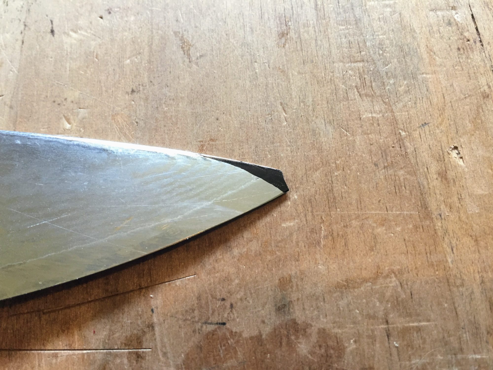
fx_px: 413
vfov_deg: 48.2
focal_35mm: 29
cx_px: 246
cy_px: 185
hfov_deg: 61.7
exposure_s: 1/30
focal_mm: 4.15
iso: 100
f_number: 2.2
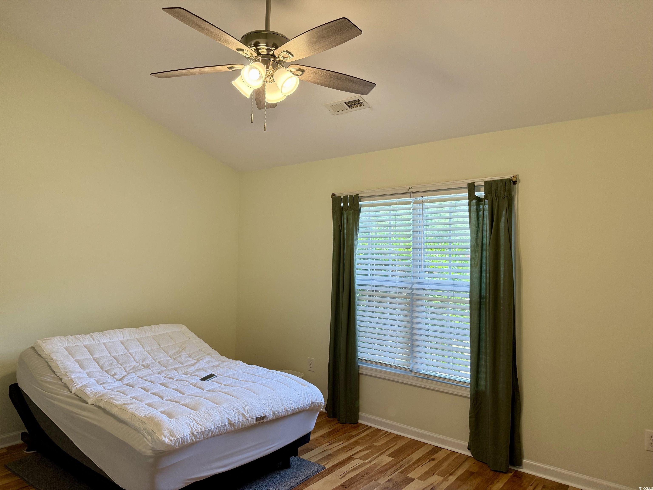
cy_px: 245
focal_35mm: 24
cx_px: 326
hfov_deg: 71.6
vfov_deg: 56.8
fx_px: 453
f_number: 1.78
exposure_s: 1/120
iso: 200
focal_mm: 6.76
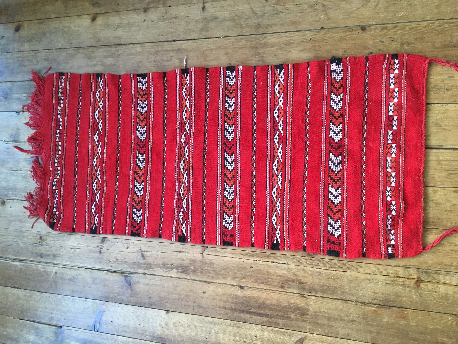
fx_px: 384
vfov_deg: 48.2
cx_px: 229
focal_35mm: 29
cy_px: 172
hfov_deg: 61.7
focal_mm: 4.15
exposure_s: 1/33
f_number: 2.2
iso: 200
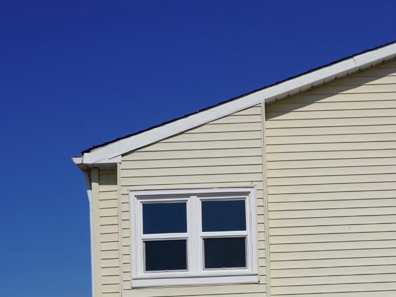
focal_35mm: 95
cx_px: 366
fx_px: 1087
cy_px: 319
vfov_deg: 15.2
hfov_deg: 20.2
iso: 100
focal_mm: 37
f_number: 10
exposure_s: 1/640
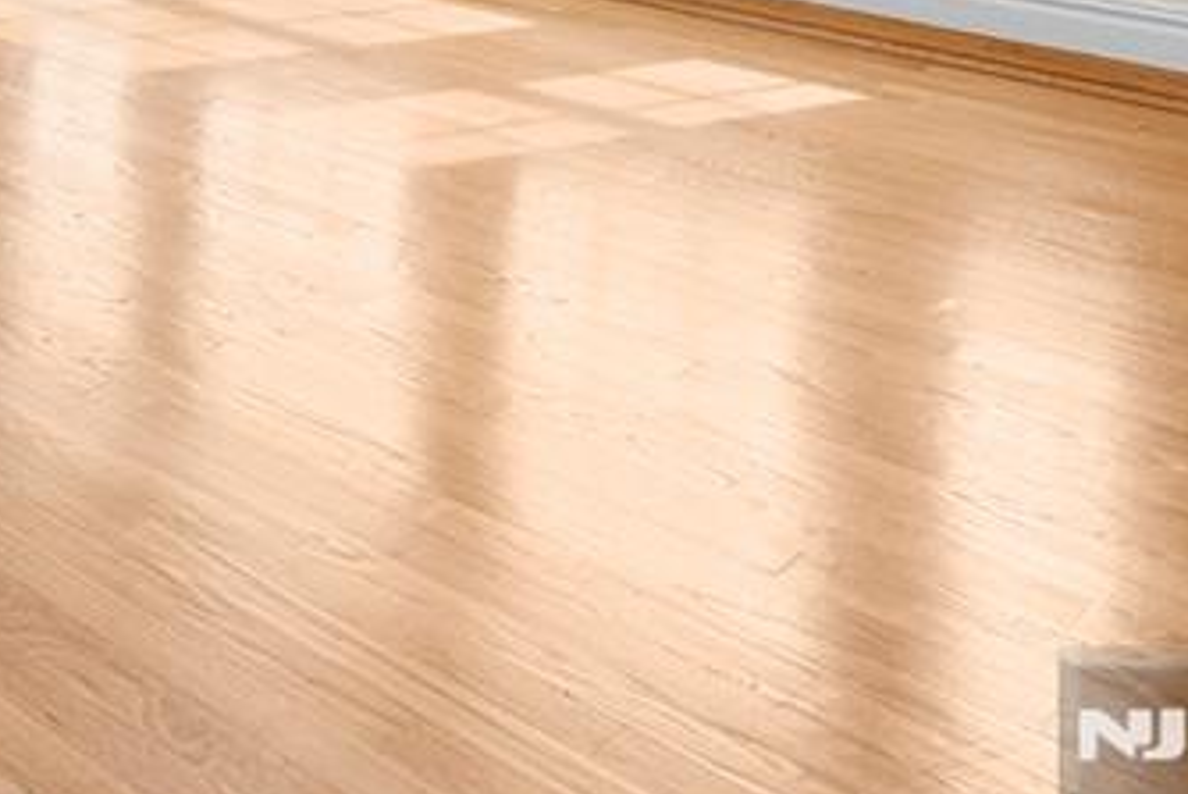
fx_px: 1618
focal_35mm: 49
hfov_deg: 30.6
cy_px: -395
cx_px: -398
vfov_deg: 22.6
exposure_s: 1/6
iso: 100
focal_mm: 16
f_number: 8
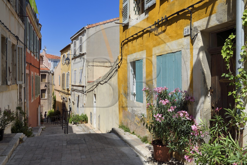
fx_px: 199
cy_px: 82
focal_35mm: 29
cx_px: 124
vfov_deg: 44.9
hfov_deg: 63.7
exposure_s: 1/250
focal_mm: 29
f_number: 14
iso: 200
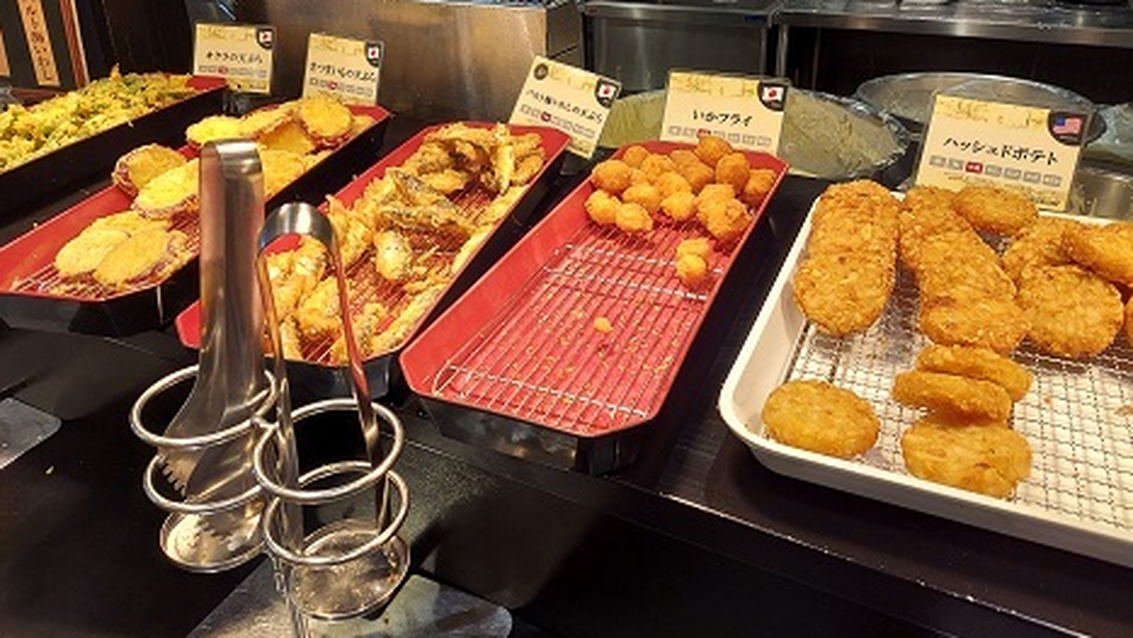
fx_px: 841
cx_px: 580
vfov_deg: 41.2
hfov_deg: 67.9
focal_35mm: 28
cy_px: 230
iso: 80
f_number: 2
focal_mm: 4.6
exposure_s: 1/100
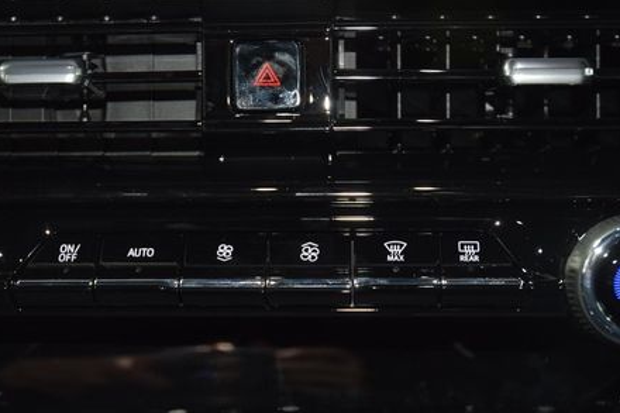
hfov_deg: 24.5
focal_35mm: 83
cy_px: 252
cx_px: 262
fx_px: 1429
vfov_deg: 16.4
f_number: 4.2
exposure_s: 1/15
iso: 1000
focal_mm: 38
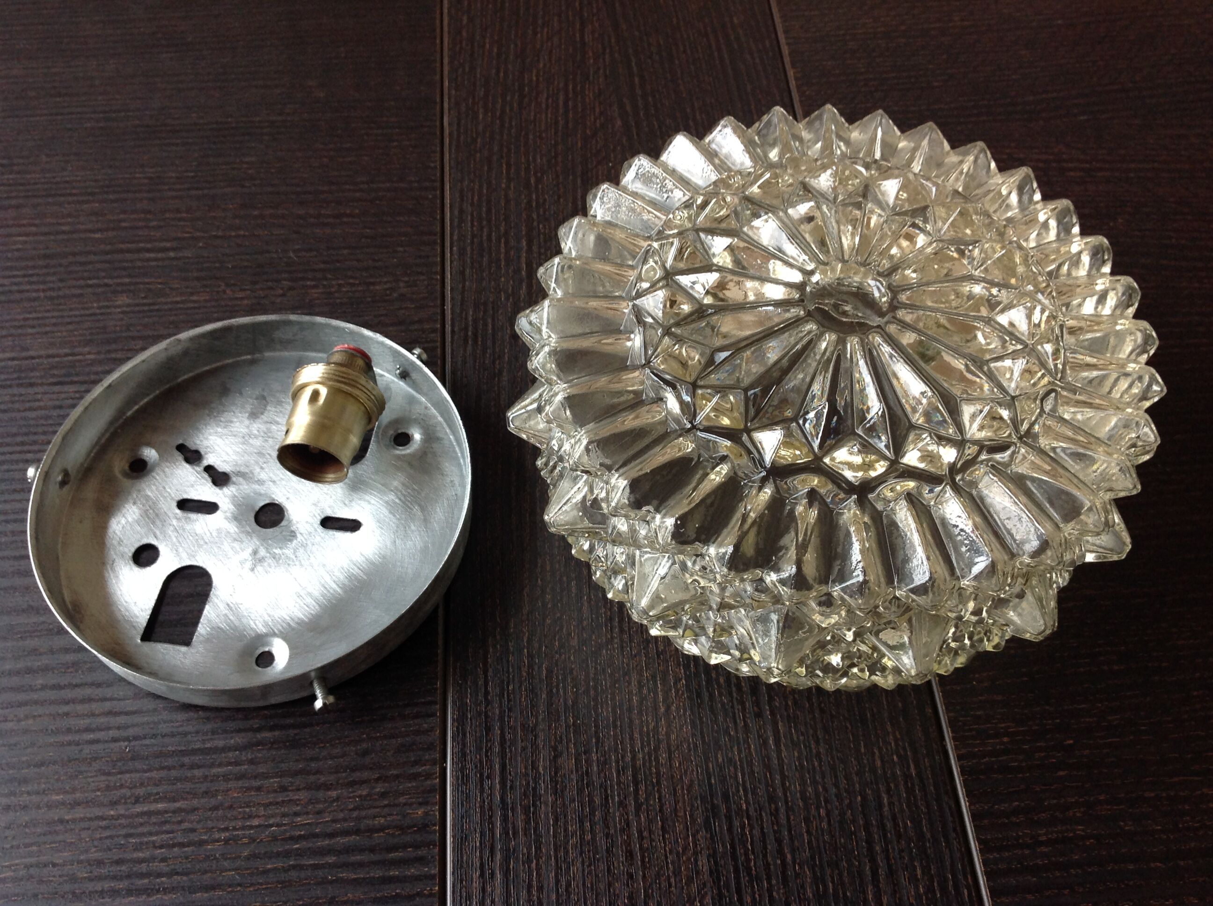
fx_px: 1225
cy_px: 453
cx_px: 606
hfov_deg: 52.7
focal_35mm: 35
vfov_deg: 40.6
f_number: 2.4
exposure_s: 1/15
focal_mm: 4.28
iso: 100
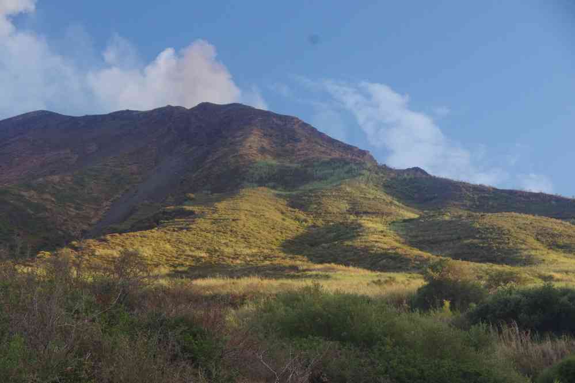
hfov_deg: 20.9
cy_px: 192
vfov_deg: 14.0
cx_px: 288
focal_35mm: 98
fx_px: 1557
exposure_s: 1/100
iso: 800
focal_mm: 65
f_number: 8
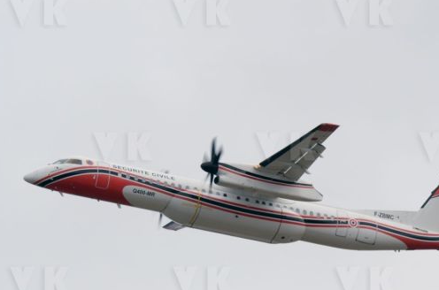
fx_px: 3975
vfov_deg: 4.2
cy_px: 173
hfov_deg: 6.3
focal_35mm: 327
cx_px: 202
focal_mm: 135
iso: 400
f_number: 11
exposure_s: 1/250
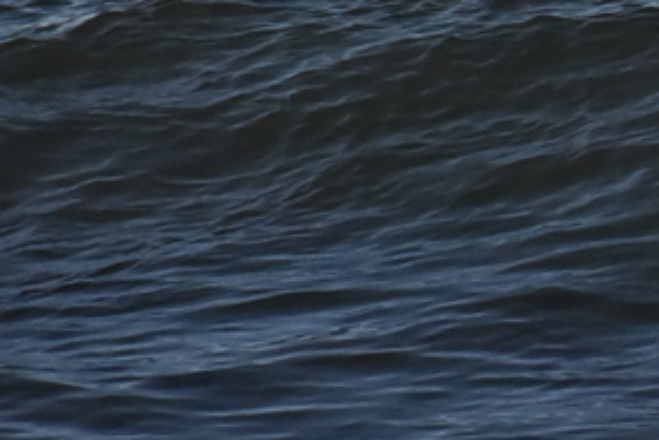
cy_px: -82
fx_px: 29815
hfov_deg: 1.3
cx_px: 1637
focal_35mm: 1628
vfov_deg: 0.8
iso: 3200
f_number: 9
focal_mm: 300
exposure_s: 1/4000
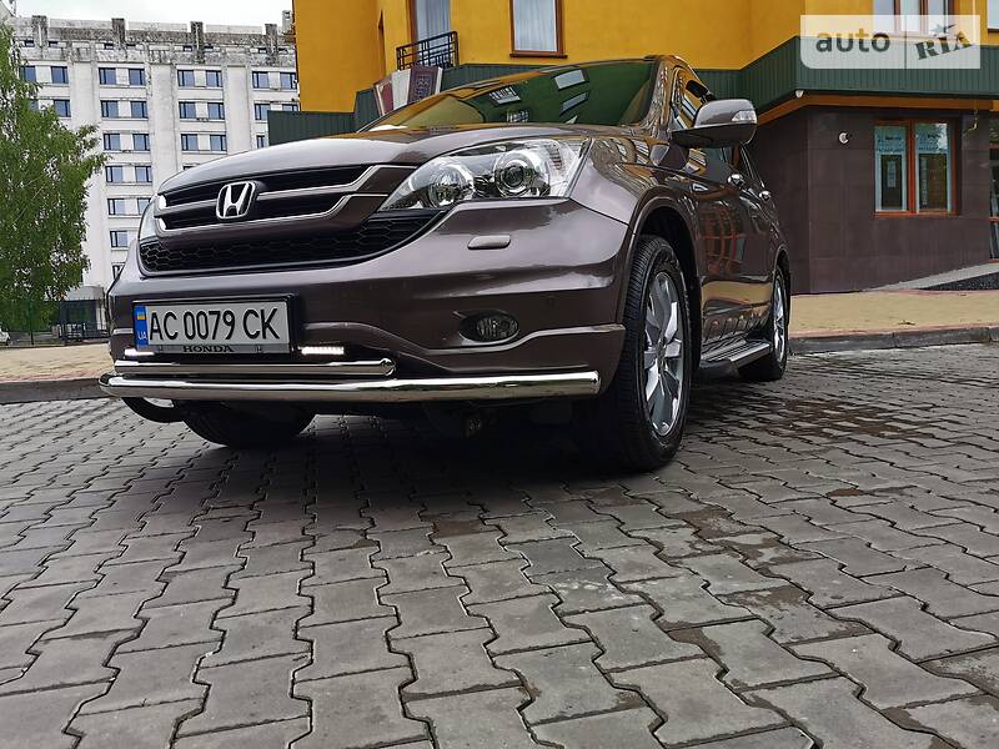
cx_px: 500
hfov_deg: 65.3
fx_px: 779
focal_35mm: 27
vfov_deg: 51.4
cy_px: 374
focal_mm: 5.6
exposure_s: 1/1742
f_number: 1.6
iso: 50
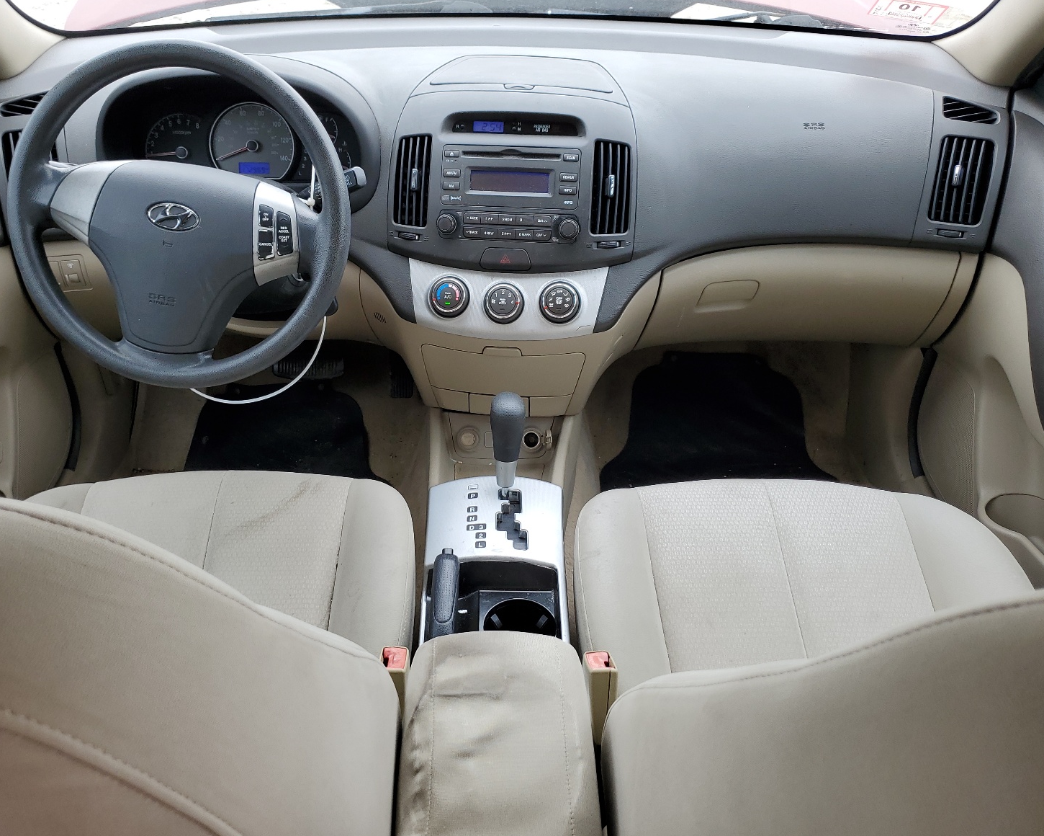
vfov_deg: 51.5
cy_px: 427
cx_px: 498
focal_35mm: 28
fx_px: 865
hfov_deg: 62.2
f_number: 1.5
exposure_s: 1/294
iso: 50
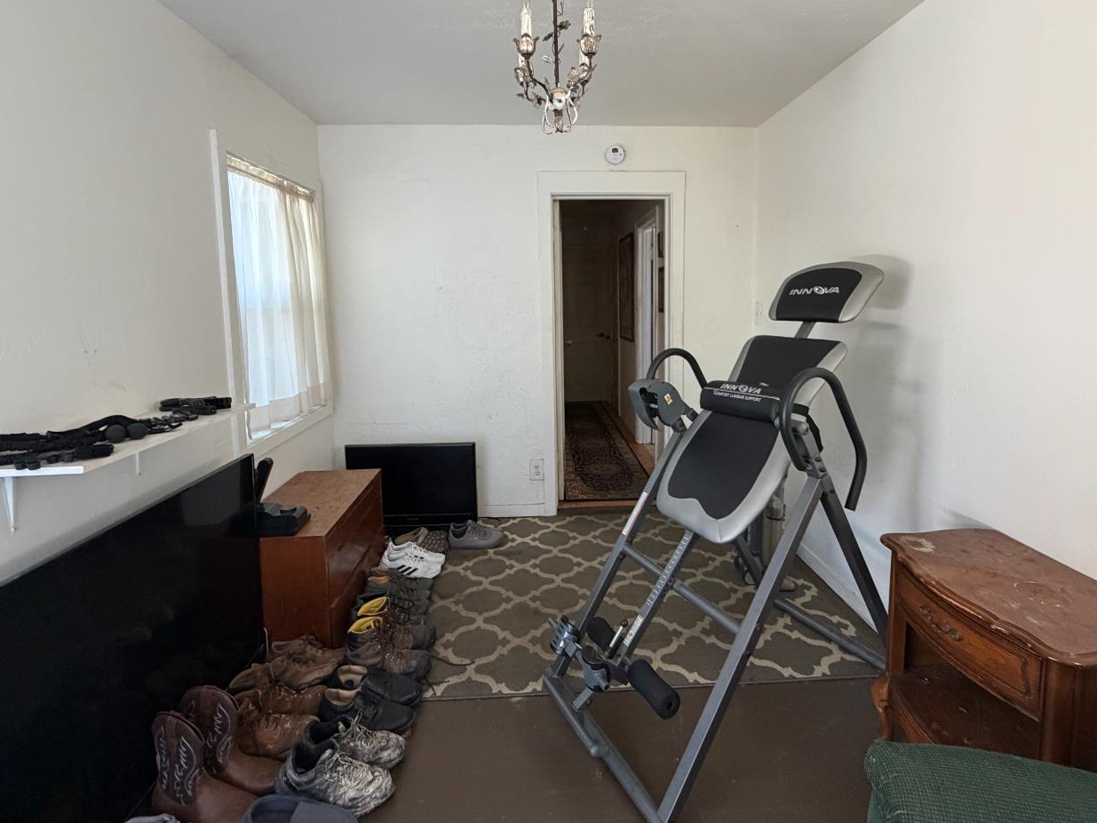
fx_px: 539
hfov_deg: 91.0
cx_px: 569
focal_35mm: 17
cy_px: 346
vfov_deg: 74.2
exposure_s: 1/114
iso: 320
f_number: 2.2
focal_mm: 2.22
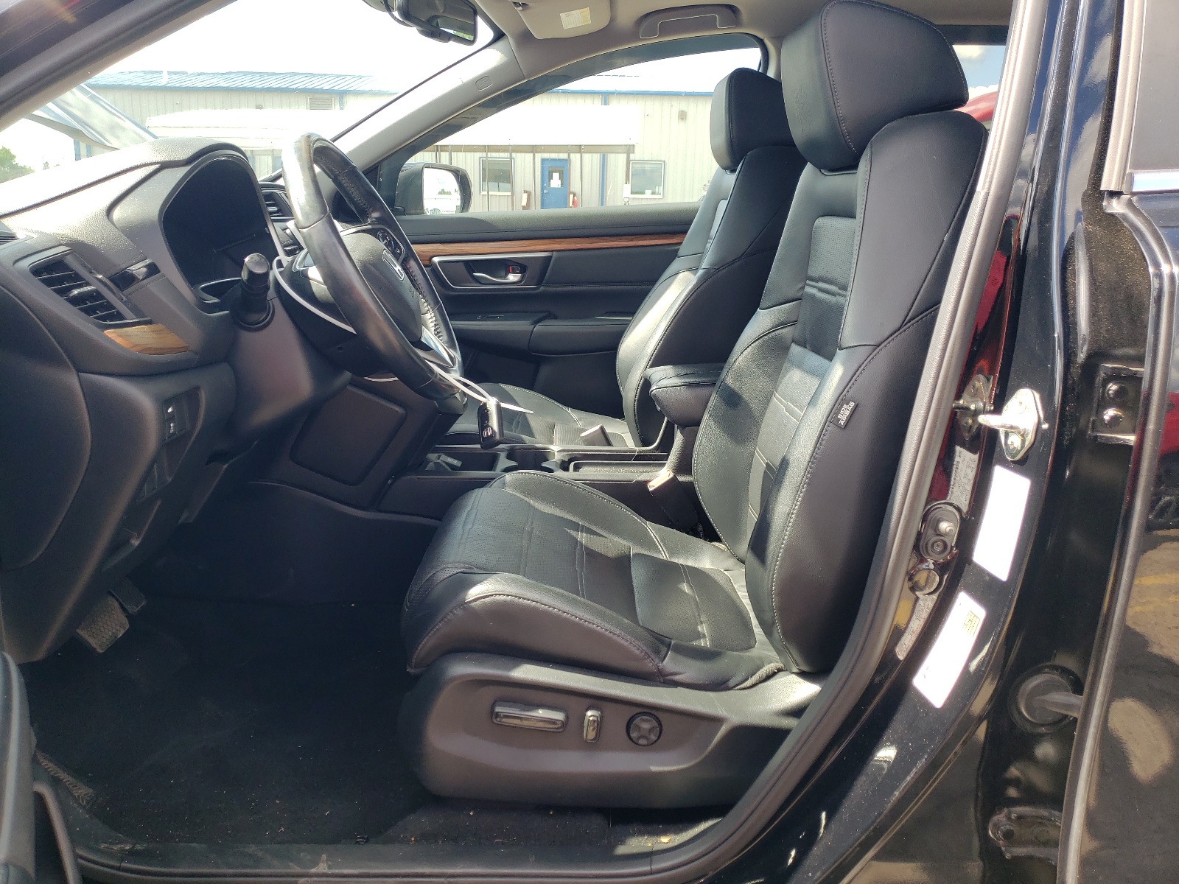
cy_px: 442
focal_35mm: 26
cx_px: 590
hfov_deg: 67.3
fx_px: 886
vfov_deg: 53.1
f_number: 1.5
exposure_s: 1/333
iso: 50
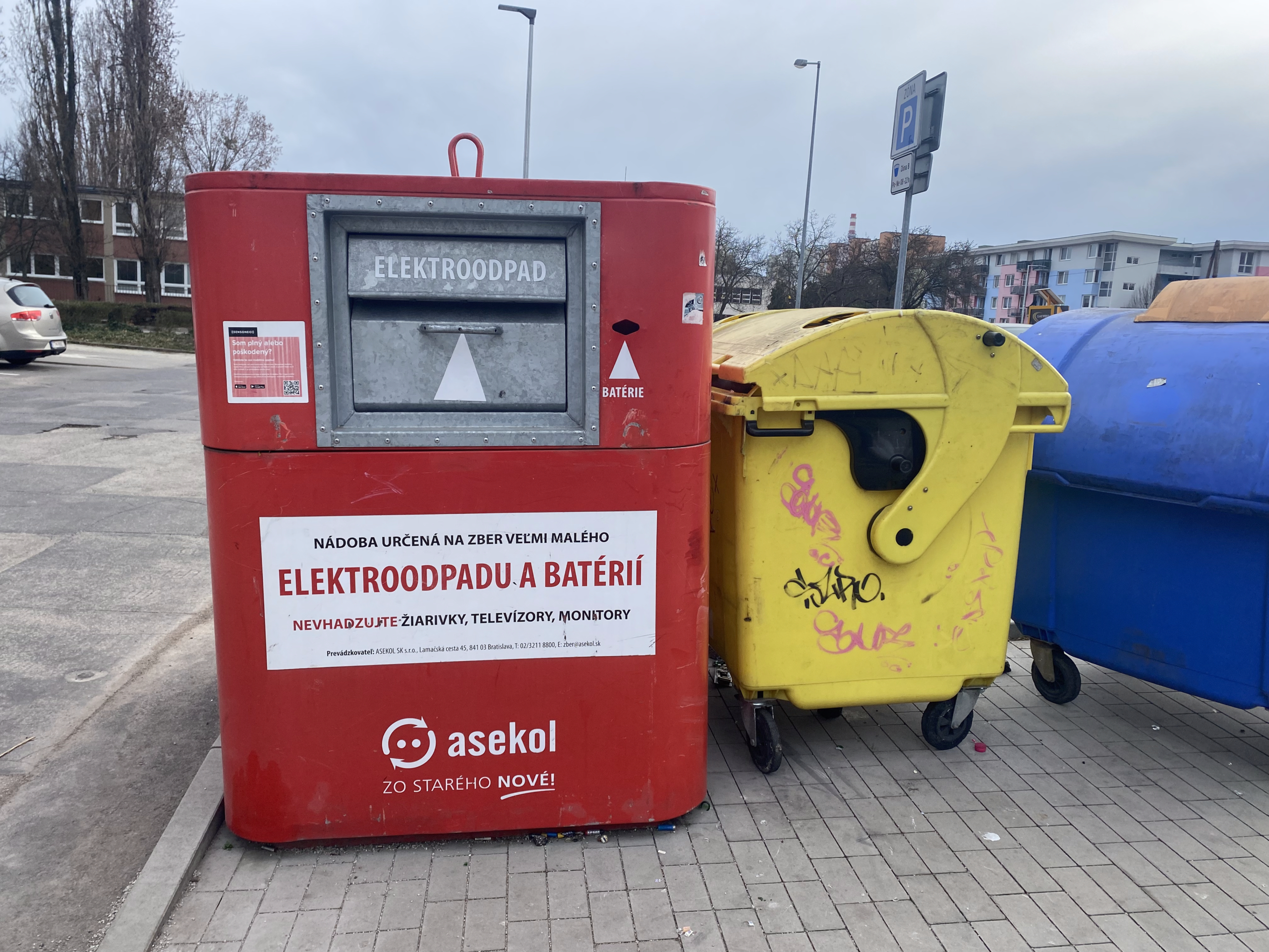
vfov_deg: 53.1
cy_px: 476
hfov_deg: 67.3
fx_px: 953
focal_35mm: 26
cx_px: 634
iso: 32
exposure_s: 1/942
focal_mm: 4.25
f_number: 1.8
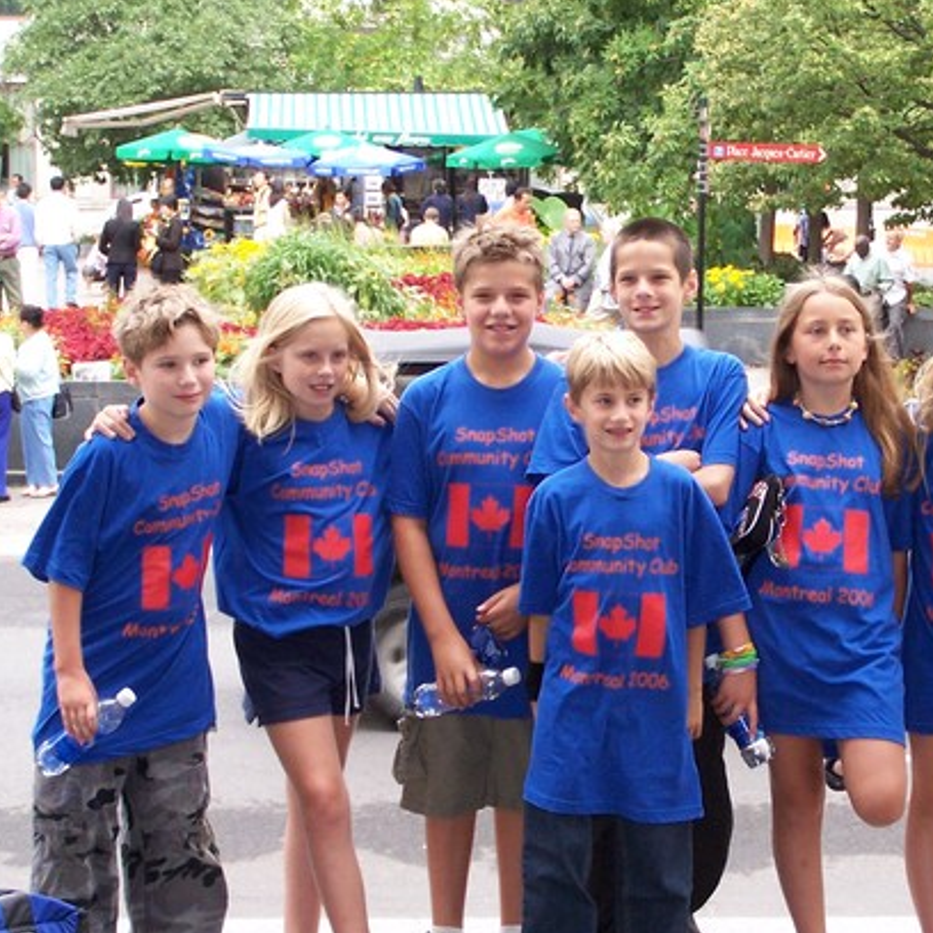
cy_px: 569
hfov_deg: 14.9
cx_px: 665
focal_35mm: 117
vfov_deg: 14.9
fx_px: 3568
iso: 140
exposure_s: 1/180
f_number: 3.2
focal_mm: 12.4
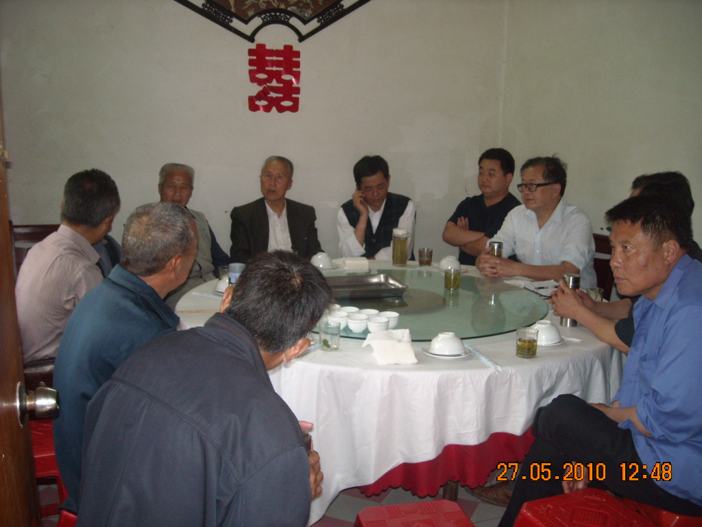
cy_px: 264
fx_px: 710
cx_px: 351
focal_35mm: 35
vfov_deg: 40.7
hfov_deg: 52.6
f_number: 2.8
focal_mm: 5.7
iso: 200
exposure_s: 1/30
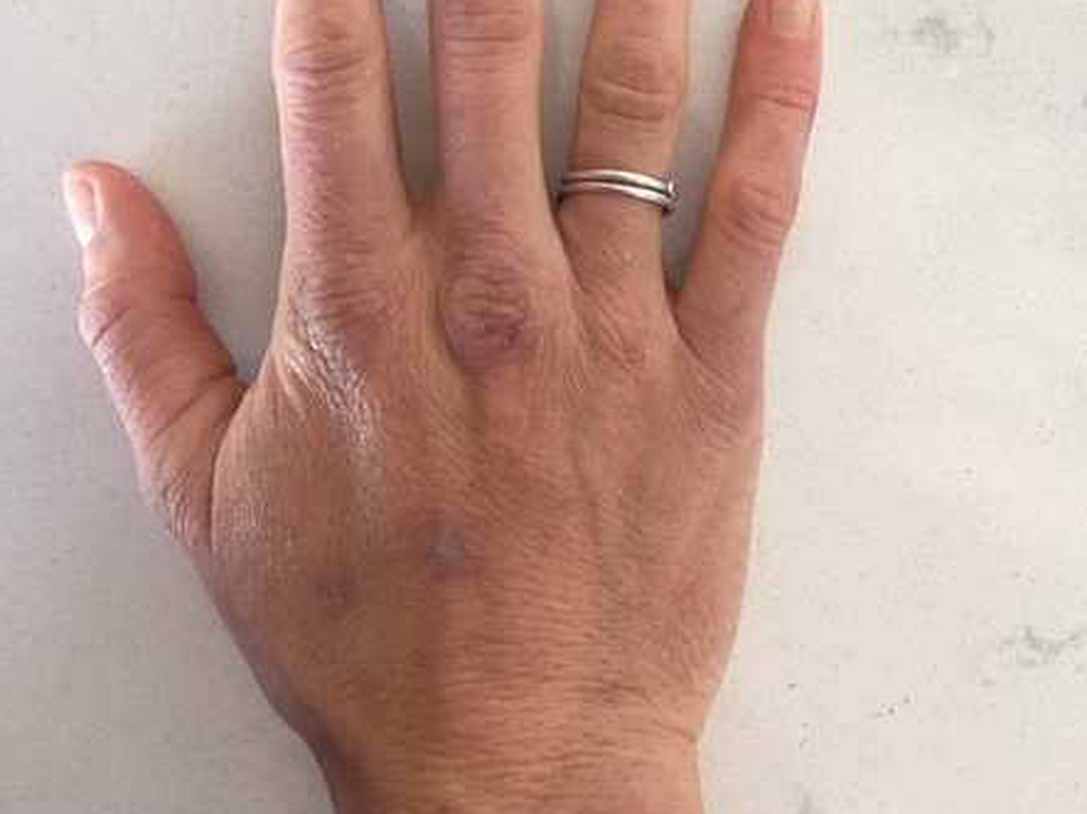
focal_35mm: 42
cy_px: 251
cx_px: 583
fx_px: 1318
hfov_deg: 44.8
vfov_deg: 33.9
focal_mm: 4.15
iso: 125
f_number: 2.2
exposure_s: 1/30
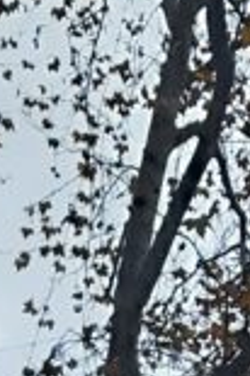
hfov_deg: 7.6
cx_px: 197
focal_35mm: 179
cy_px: 934
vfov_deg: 9.9
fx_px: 1869
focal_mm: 4
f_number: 1.8
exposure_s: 1/451
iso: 40
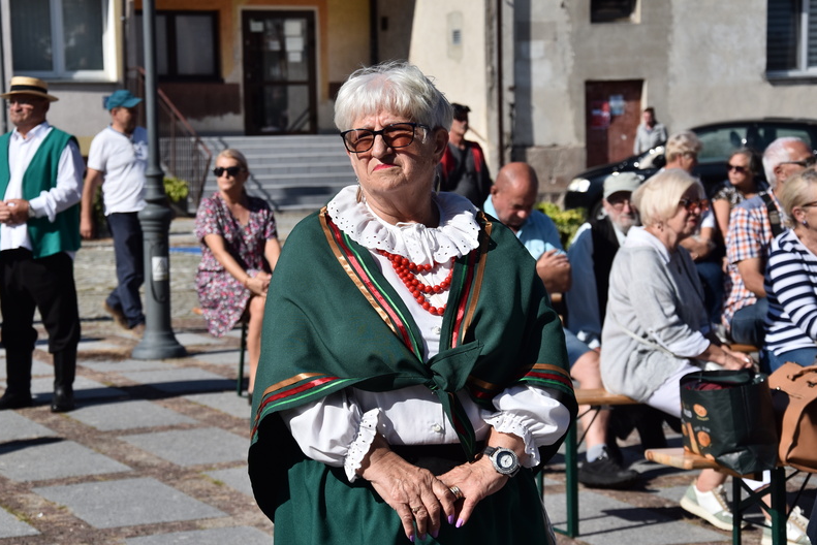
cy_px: 269
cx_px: 378
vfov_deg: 14.6
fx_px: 2134
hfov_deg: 21.7
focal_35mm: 94
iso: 100
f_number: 6.3
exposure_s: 1/2000
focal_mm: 58
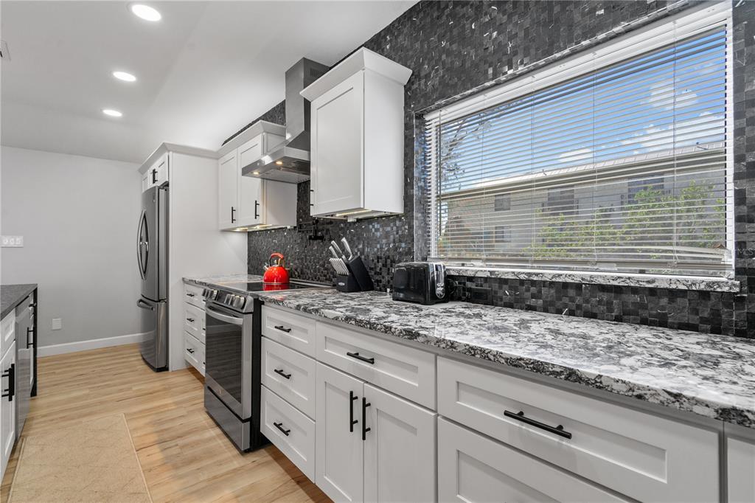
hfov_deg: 96.8
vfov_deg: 73.7
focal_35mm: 16
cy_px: 252
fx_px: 335
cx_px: 378
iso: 400
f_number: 8
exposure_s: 1/40
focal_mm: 16
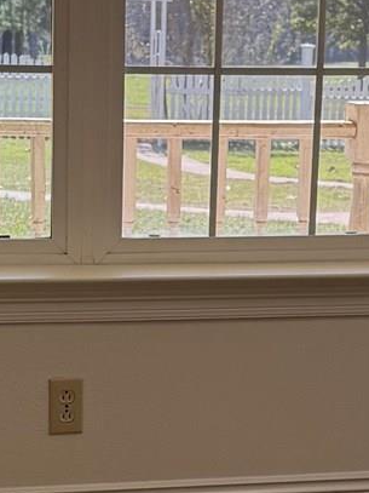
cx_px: 171
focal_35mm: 136
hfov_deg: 10.9
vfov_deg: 14.2
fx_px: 1934
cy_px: 517
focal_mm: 6.76
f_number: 1.78
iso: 100
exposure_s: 1/430
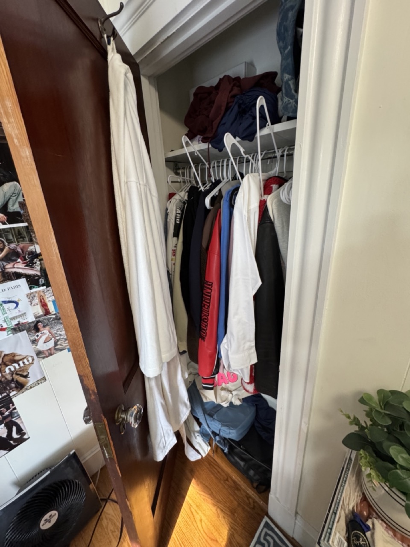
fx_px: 221
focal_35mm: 14
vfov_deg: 102.1
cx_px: 205
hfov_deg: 85.7
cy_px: 274
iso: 250
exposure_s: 1/60
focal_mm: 2.22
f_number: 2.2
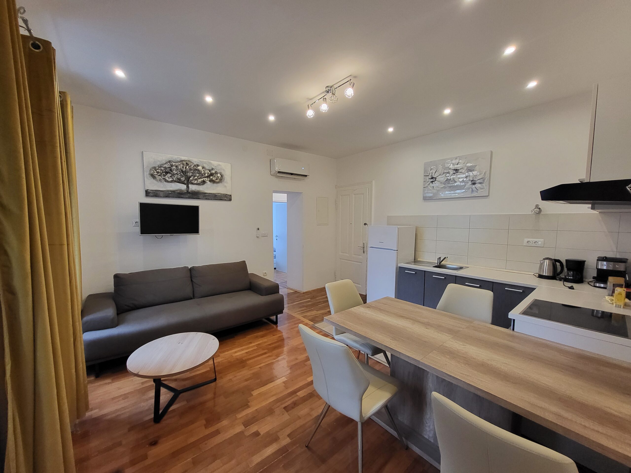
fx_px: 237
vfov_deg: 89.9
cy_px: 236
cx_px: 316
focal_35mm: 13
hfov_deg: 106.2
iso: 400
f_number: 2.2
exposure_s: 1/50
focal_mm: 1.74
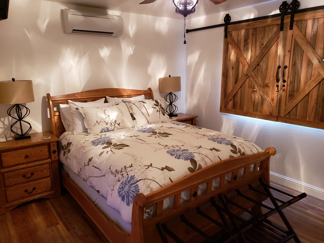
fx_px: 243
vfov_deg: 53.1
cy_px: 122
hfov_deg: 67.3
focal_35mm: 26
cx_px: 162
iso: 250
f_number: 1.5
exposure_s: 1/17
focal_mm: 4.3
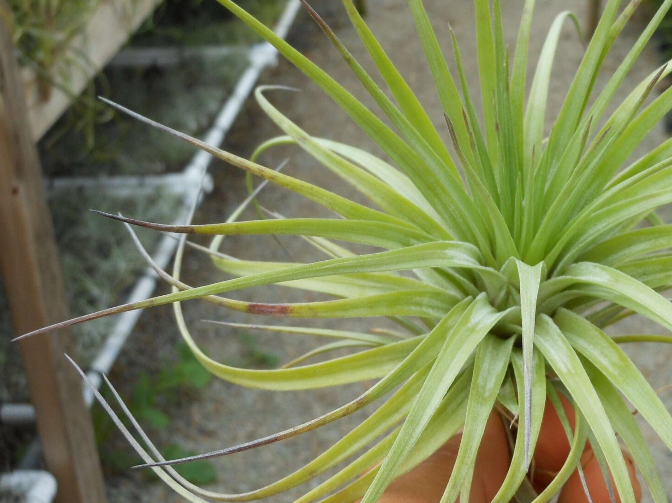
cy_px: 222
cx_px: 496
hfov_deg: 32.7
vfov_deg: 25.2
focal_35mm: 58
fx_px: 1126
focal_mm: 5.9
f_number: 4
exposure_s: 1/100
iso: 80
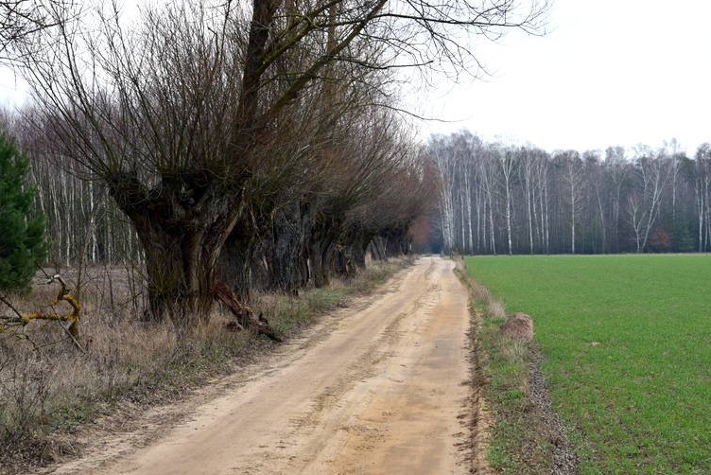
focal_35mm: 83
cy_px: 245
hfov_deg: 24.5
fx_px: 1640
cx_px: 362
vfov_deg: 16.5
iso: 400
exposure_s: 1/320
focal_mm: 52
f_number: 10
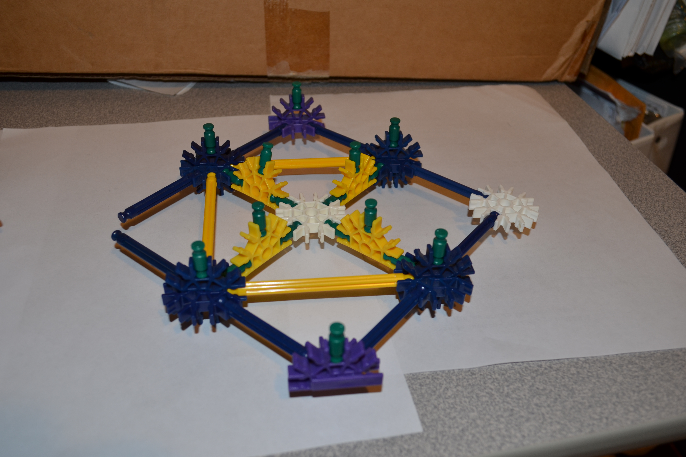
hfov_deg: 55.8
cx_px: 334
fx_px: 648
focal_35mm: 34
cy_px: 234
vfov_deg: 38.9
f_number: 5.6
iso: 200
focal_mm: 22
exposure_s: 1/30
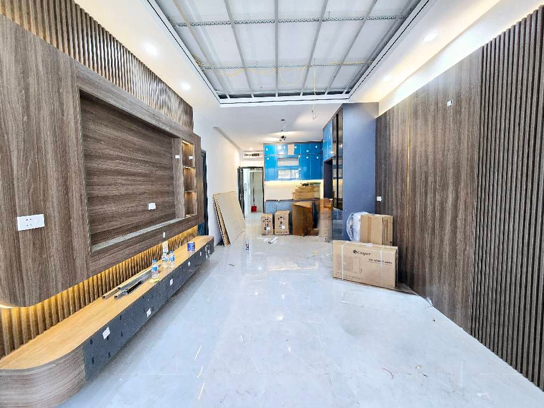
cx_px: 272
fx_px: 204
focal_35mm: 13
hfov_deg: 106.2
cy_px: 204
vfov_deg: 89.9
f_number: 2.2
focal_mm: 2.2
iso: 100
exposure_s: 1/60.2
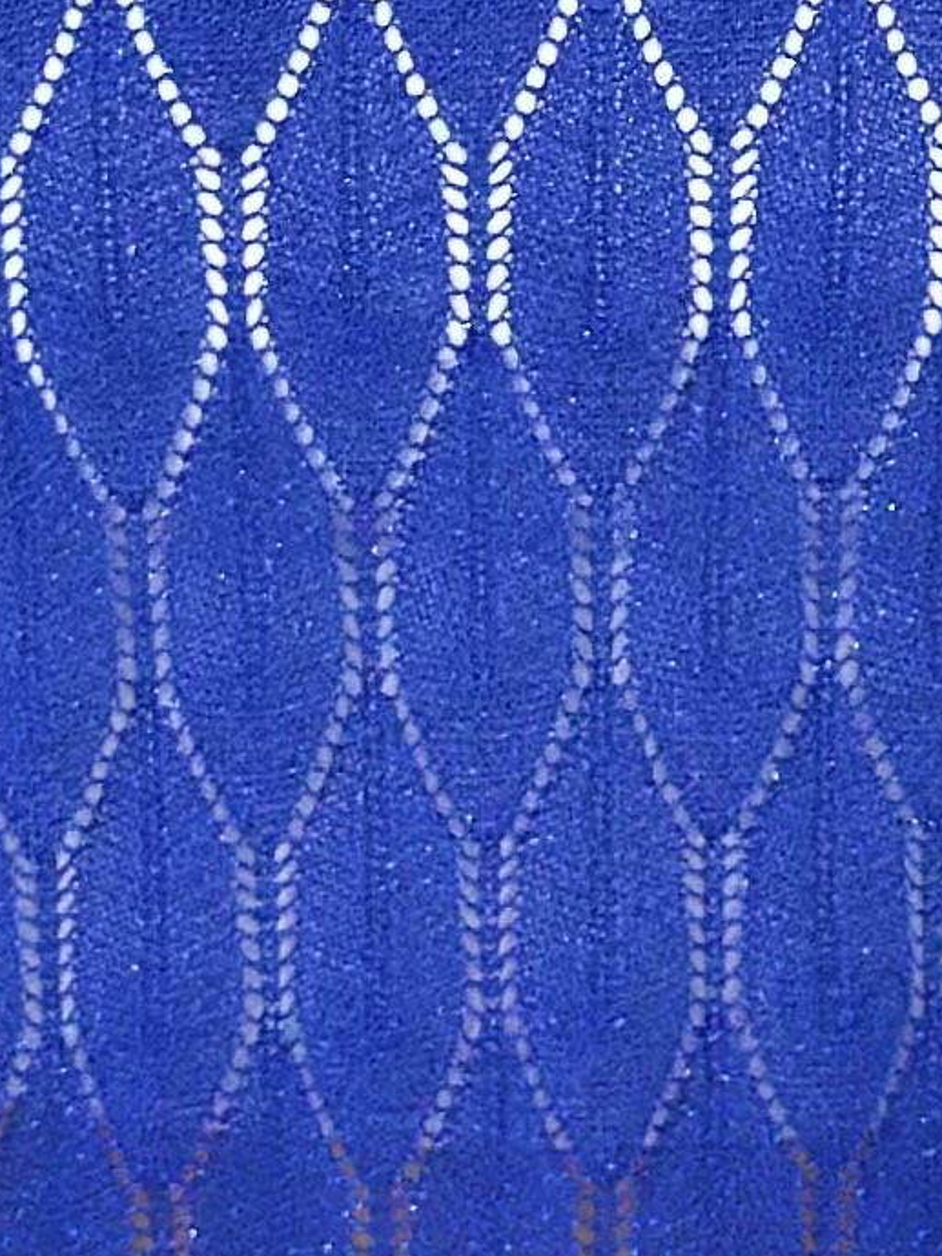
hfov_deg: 5.3
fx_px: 10193
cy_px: -219
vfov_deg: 7.0
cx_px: 629
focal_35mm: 281
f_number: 1.78
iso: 80
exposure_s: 1/100
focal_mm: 6.86
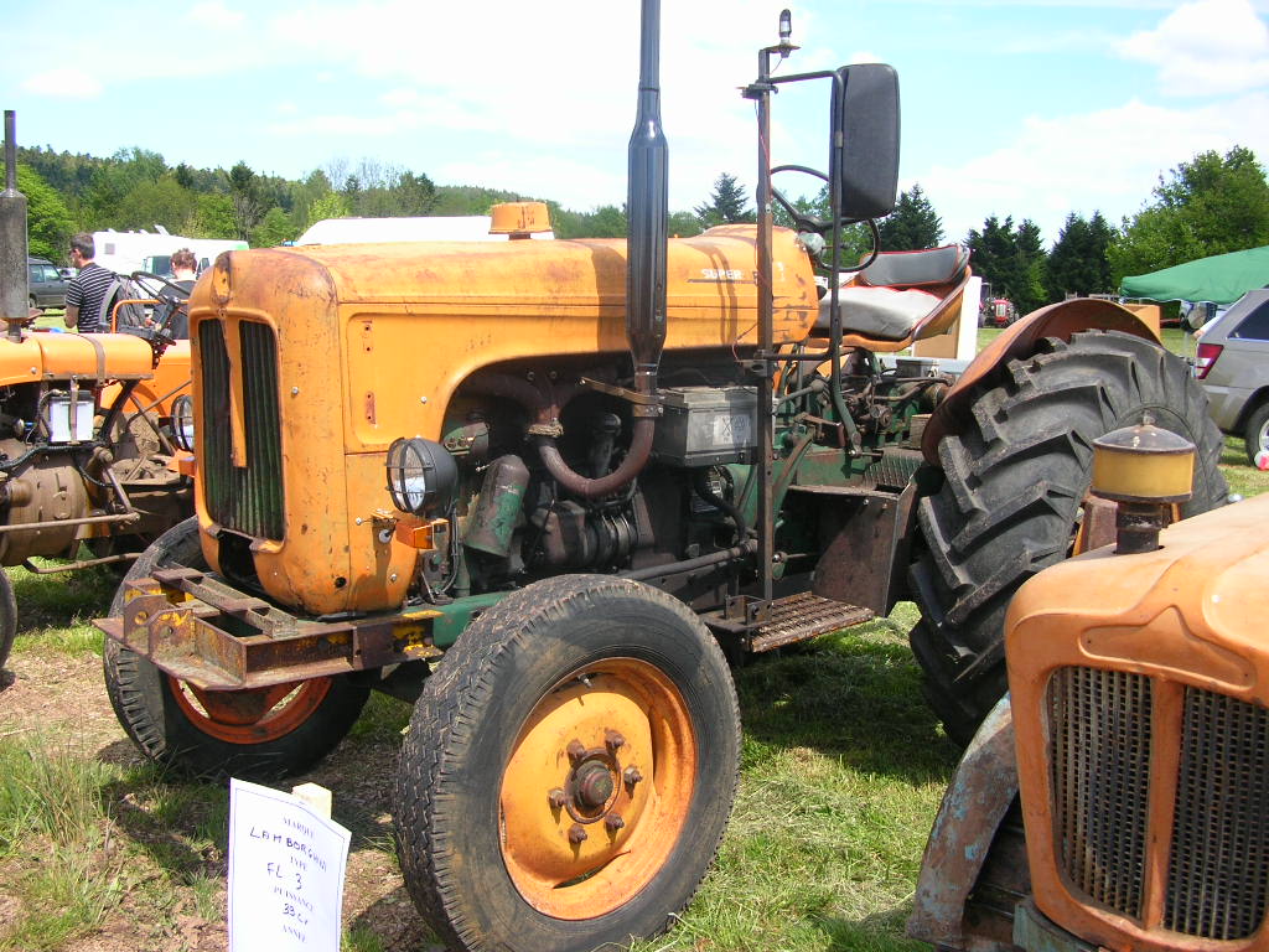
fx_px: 1283
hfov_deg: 52.6
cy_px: 476
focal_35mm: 35
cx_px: 634
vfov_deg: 40.7
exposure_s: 1/402
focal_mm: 5.8
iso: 50
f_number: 2.8
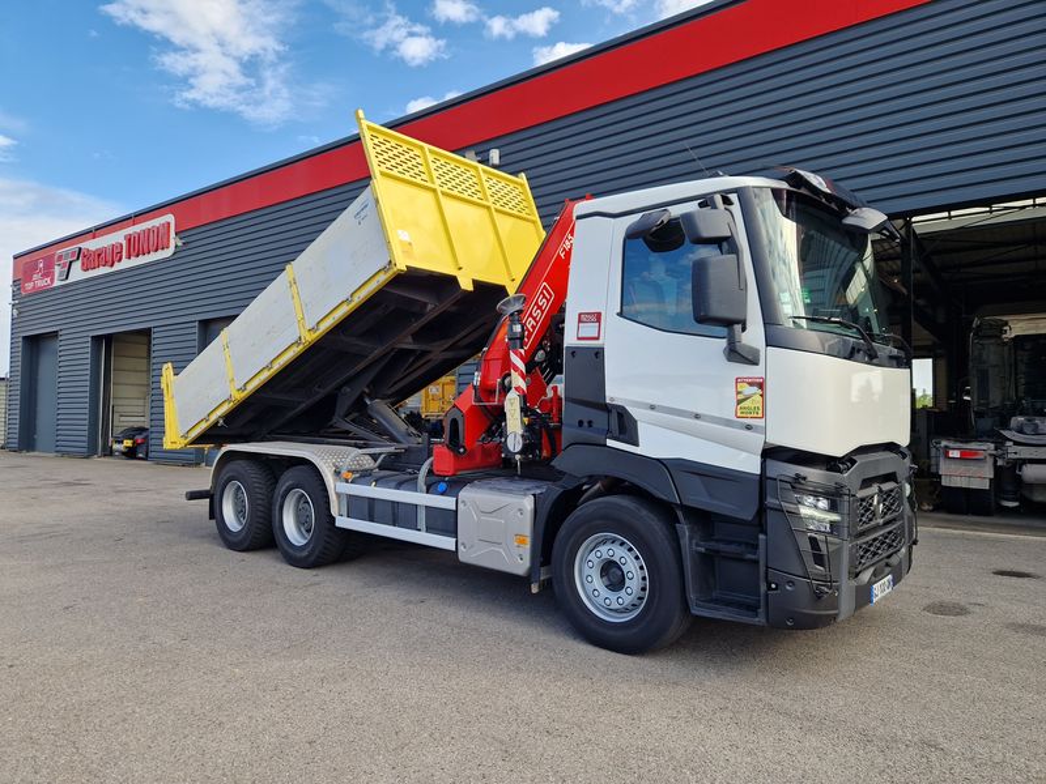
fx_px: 695
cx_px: 523
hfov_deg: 73.9
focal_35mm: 23
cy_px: 392
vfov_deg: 58.9
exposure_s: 1/498
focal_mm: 5.4
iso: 50
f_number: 1.8
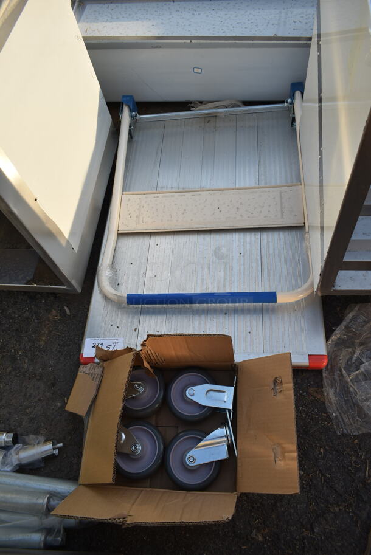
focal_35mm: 27
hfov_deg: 48.0
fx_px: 417
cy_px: 278
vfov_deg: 67.3
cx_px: 186
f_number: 5.6
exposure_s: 1/125
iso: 100
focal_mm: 18
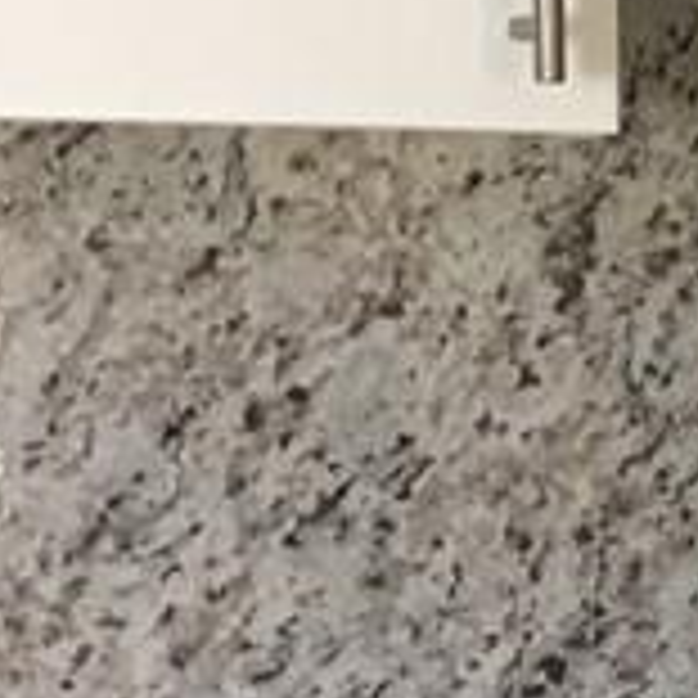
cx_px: 2562
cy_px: 901
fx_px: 6023
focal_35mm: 264
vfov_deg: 6.6
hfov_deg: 5.8
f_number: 2.2
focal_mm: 4.15
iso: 32
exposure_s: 1/15
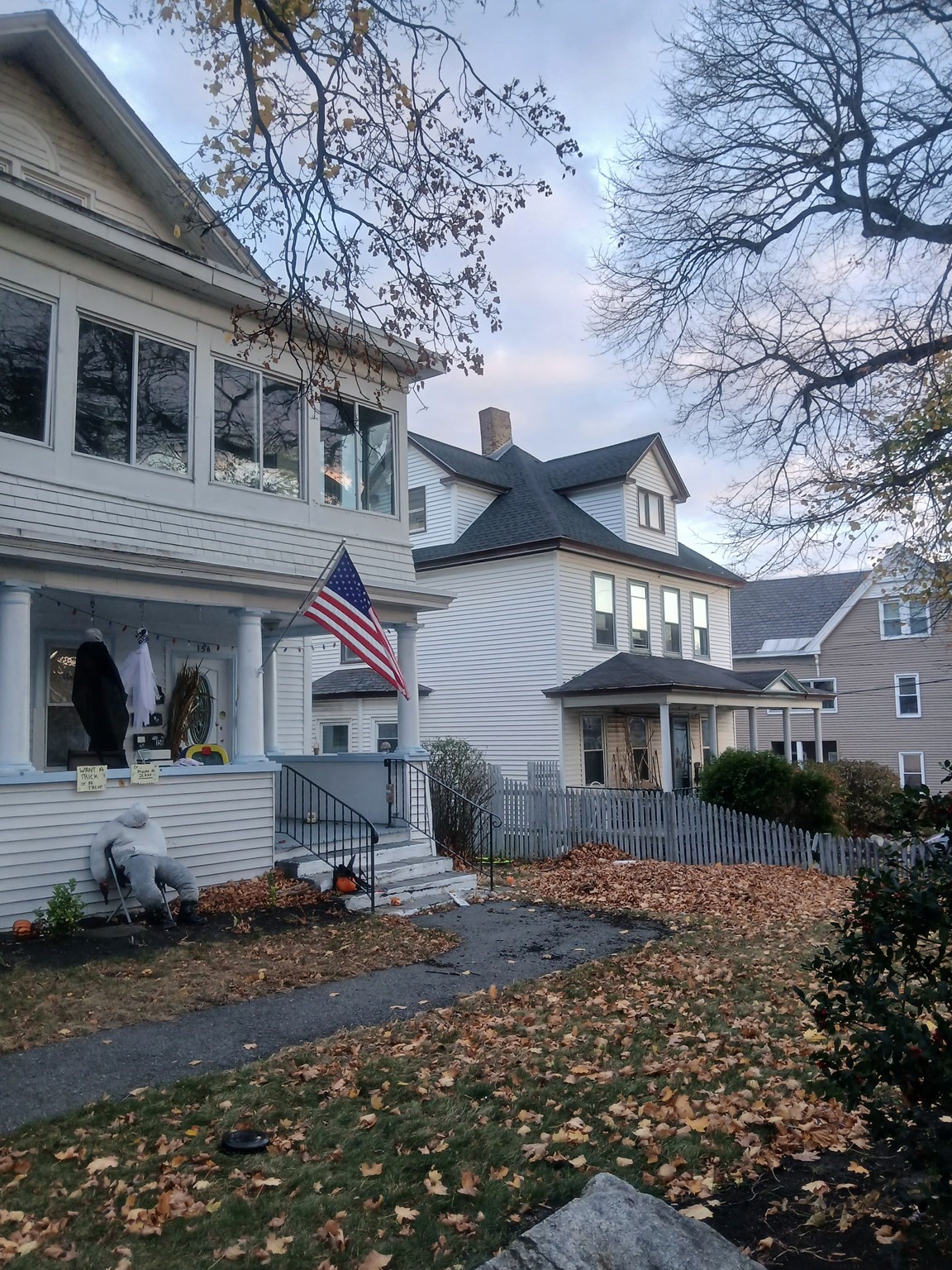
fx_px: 953
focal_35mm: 26
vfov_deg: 67.3
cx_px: 476
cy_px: 635
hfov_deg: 53.1
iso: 100
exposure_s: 1/60
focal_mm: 3.98
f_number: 1.8
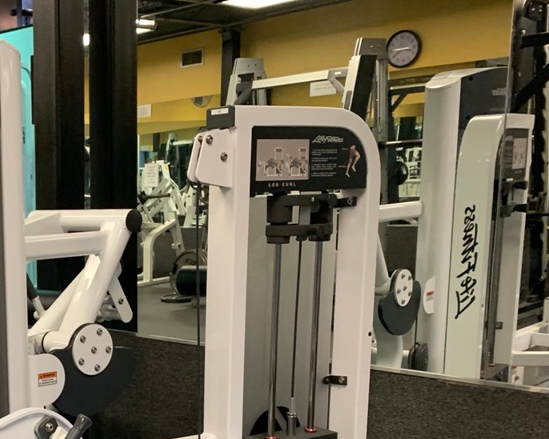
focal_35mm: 56
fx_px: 910
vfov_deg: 26.4
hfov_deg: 31.4
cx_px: 20
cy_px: 383
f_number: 1.8
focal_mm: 4.25
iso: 250
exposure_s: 1/40
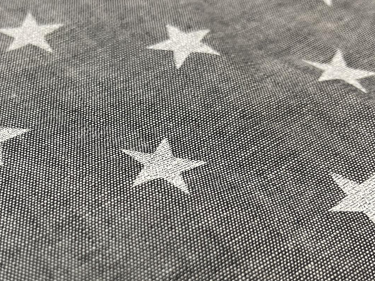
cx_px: 103
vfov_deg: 31.8
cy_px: 196
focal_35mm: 45
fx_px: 487
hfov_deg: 41.1
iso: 100
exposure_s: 1/60
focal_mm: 5.1
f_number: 1.6
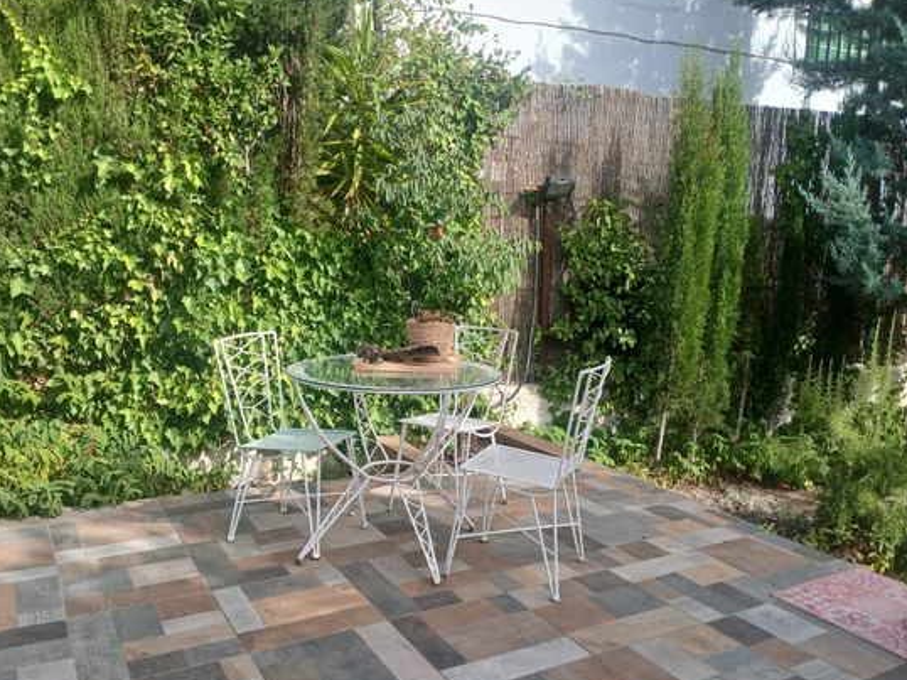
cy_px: 356
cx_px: 420
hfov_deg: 61.6
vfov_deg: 48.2
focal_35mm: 29
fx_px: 760
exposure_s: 1/294
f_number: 1.8
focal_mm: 3.98
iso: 20
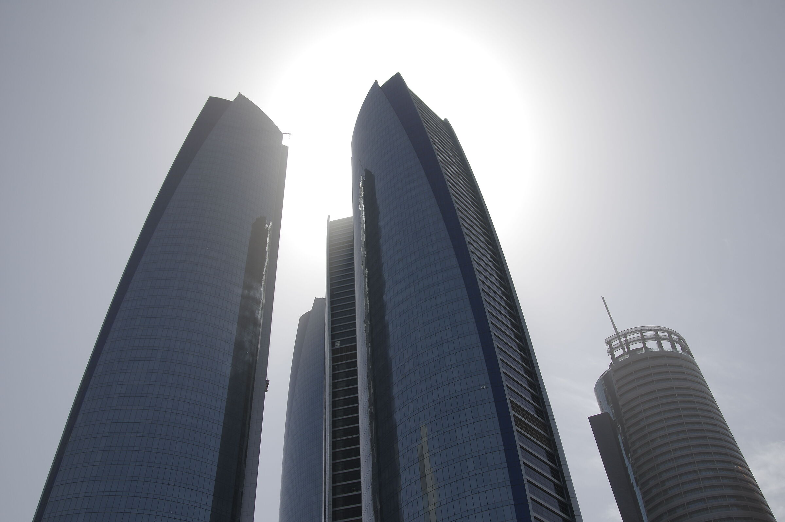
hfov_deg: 60.3
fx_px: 675
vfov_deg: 42.3
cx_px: 392
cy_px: 261
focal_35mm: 31
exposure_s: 1/800
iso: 125
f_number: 8
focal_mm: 21
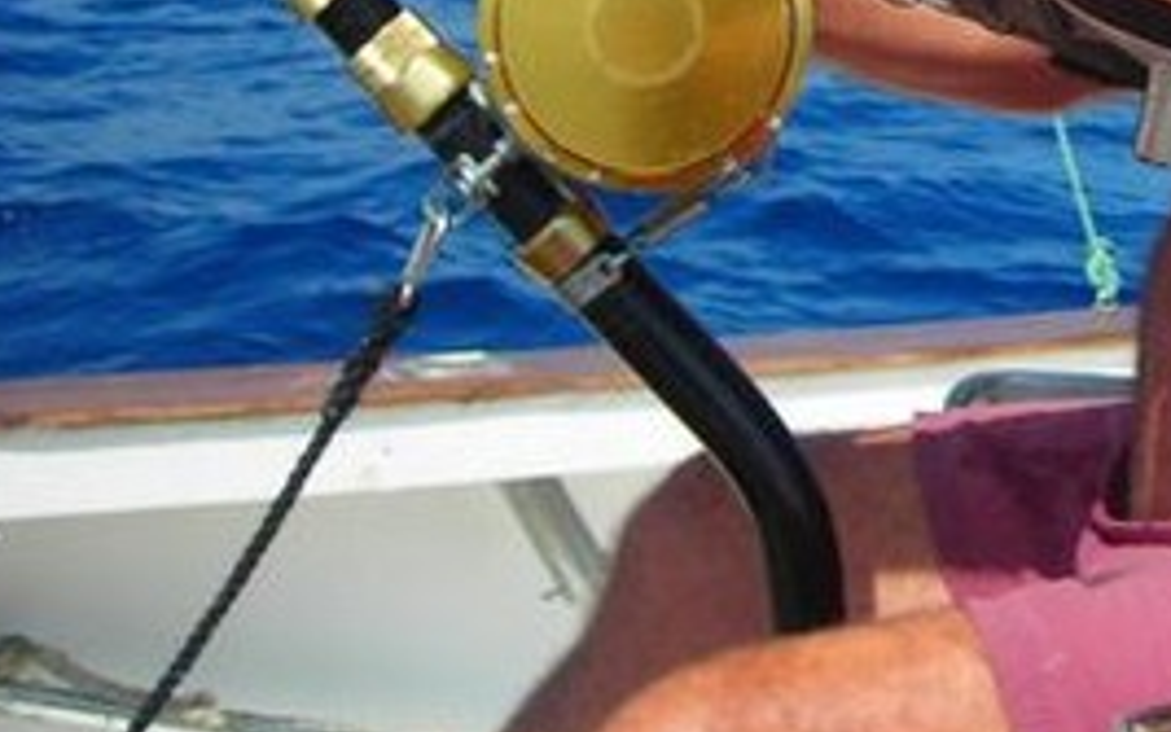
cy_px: -136
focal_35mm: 95
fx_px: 3032
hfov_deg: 21.3
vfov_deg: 13.4
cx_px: 1110
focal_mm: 6.3
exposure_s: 1/183
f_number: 6.4
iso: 50
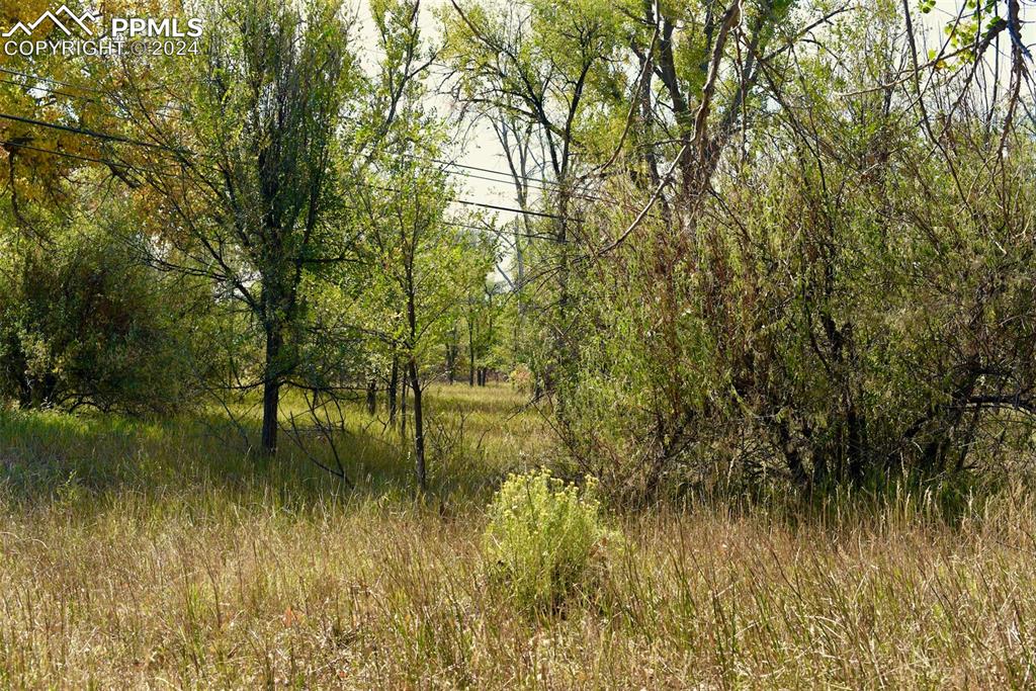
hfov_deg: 39.6
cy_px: 346
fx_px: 1439
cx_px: 518
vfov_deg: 27.0
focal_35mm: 50
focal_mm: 50
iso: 200
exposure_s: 1/250
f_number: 8
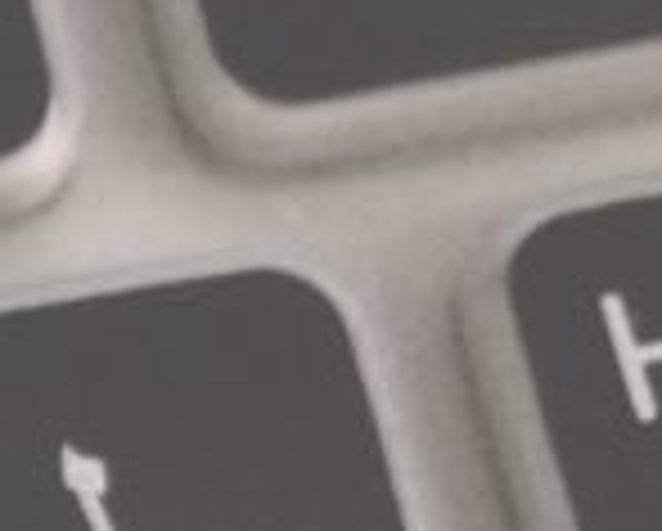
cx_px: -869
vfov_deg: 7.7
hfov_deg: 8.9
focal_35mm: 197
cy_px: 886
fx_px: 3865
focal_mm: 4.15
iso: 1250
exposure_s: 1/17
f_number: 2.2
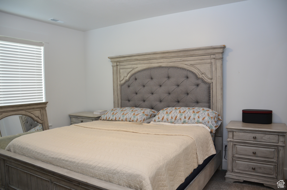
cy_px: 95
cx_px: 144
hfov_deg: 67.5
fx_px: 215
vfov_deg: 47.7
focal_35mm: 27
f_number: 4
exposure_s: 1/60
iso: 500
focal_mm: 18
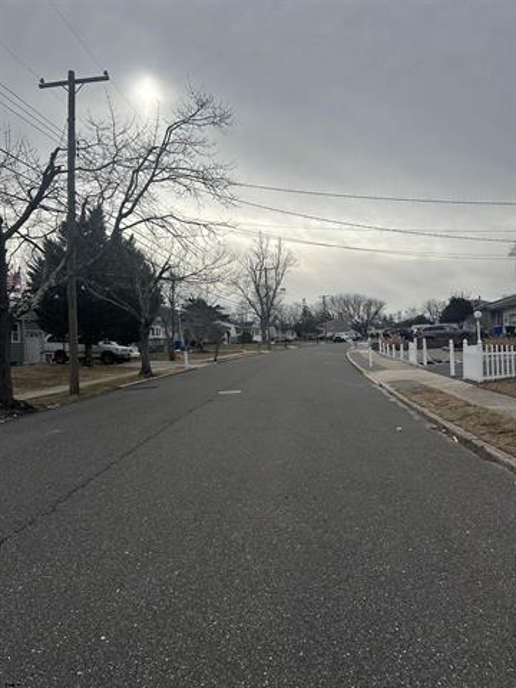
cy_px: 344
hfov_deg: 56.8
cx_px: 258
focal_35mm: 24
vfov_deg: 71.6
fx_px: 477
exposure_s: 1/7576
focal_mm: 6.86
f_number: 1.78
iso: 80
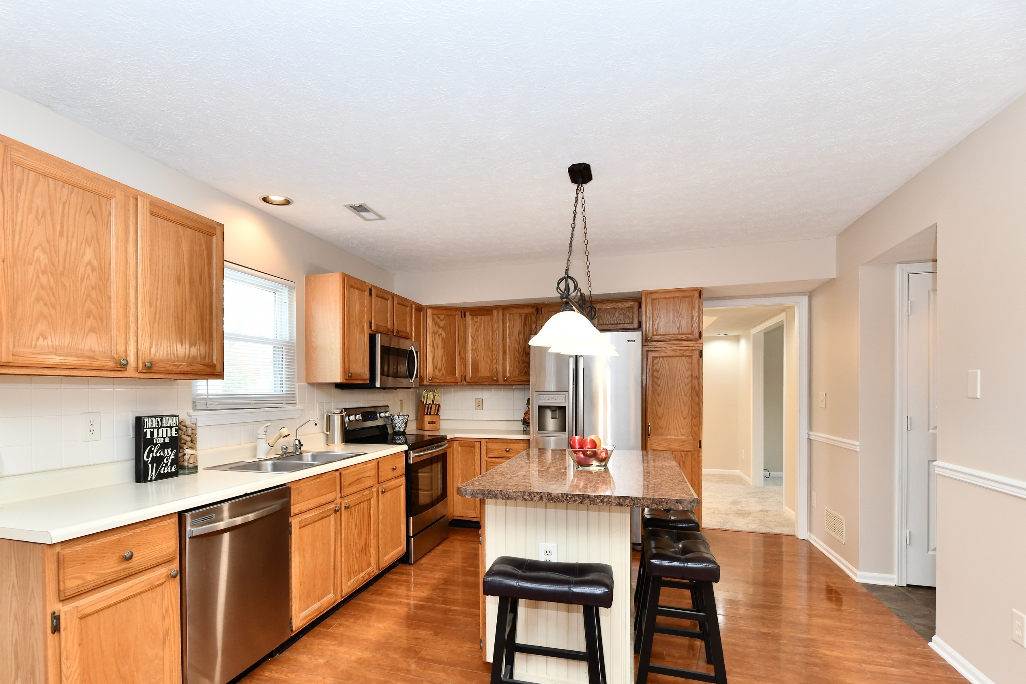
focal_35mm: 17
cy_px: 407
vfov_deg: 69.8
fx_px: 484
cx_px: 464
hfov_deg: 93.0
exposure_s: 1/60
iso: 640
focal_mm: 14
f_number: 6.3
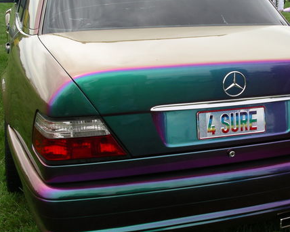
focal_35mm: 54
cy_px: 115
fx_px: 463
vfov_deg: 28.1
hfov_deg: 34.2
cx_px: 209
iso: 64
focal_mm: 7.8
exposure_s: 1/320
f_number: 4.3
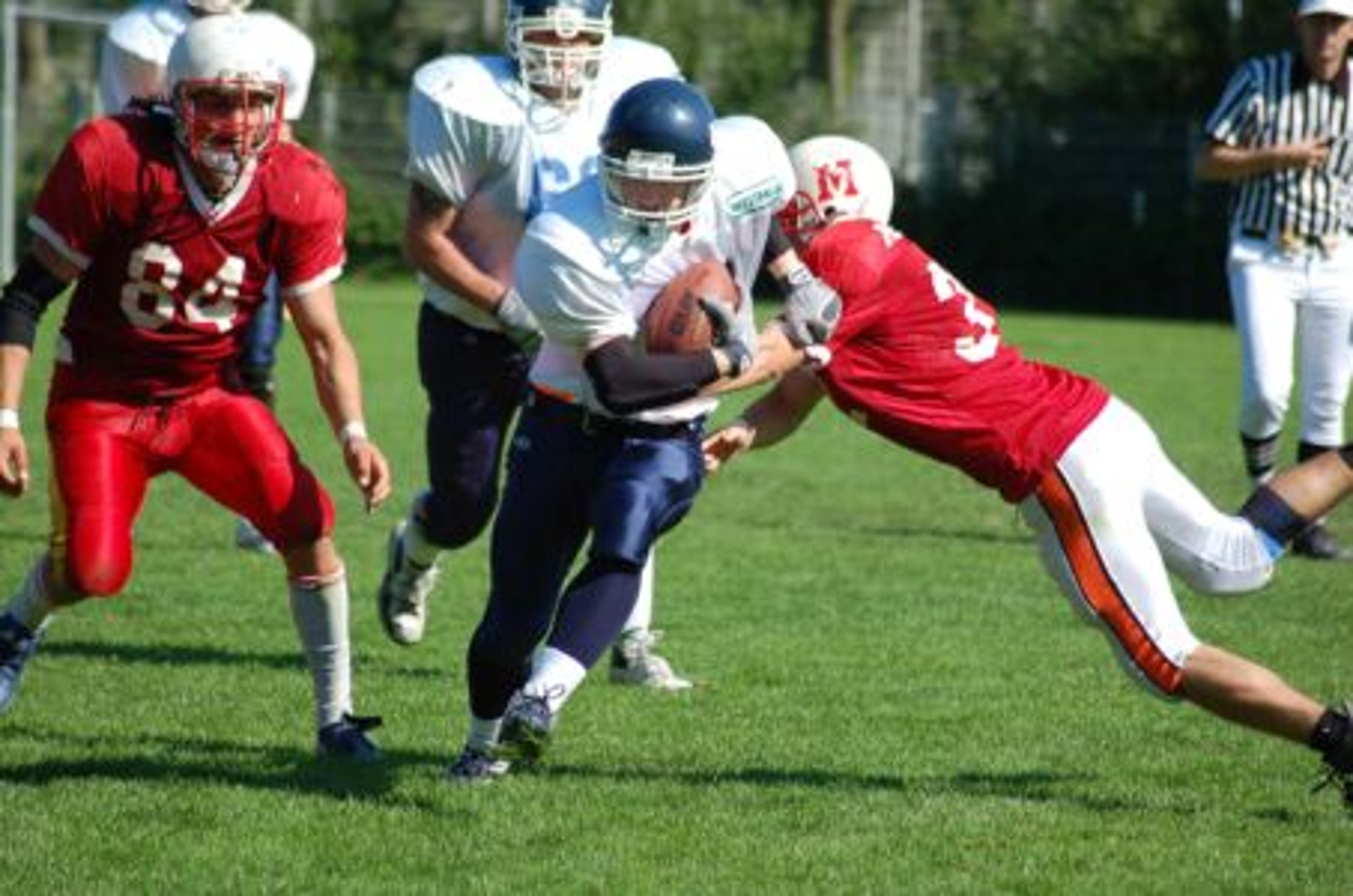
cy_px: 448
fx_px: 8438
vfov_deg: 6.1
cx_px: 676
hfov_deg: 9.2
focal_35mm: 225
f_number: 4.5
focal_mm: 150
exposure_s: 1/1000
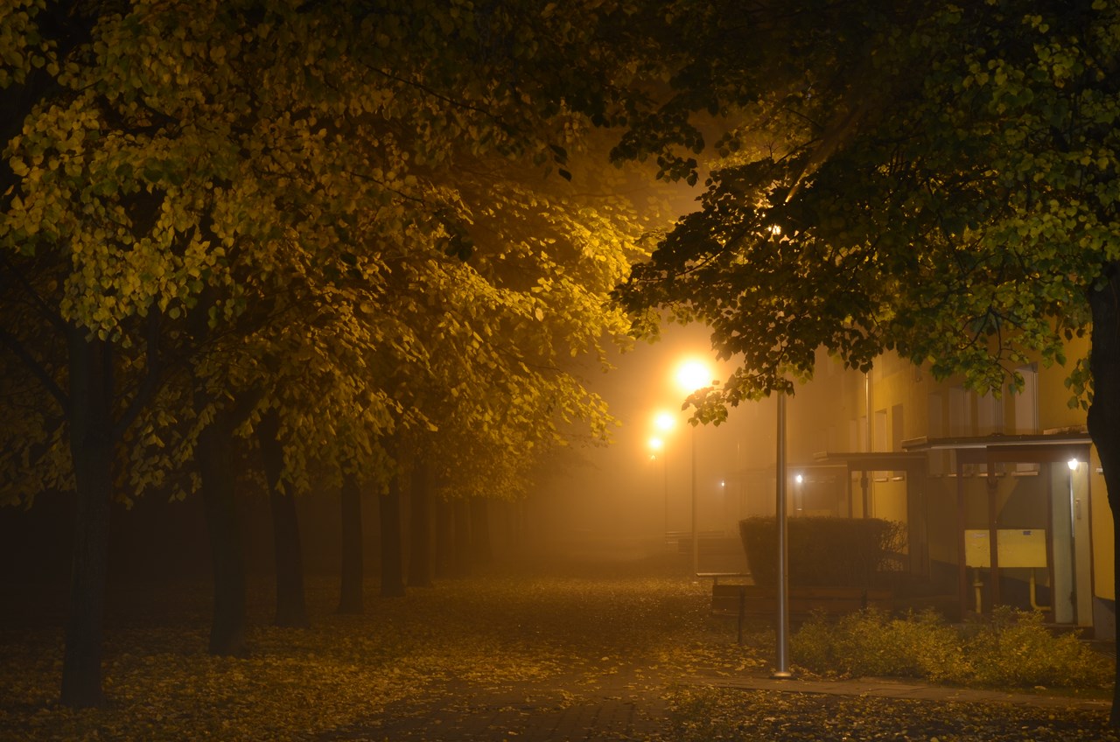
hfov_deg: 29.9
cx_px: 560
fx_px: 2096
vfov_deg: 20.1
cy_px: 371
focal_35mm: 68
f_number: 11
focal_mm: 45
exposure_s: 13
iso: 100
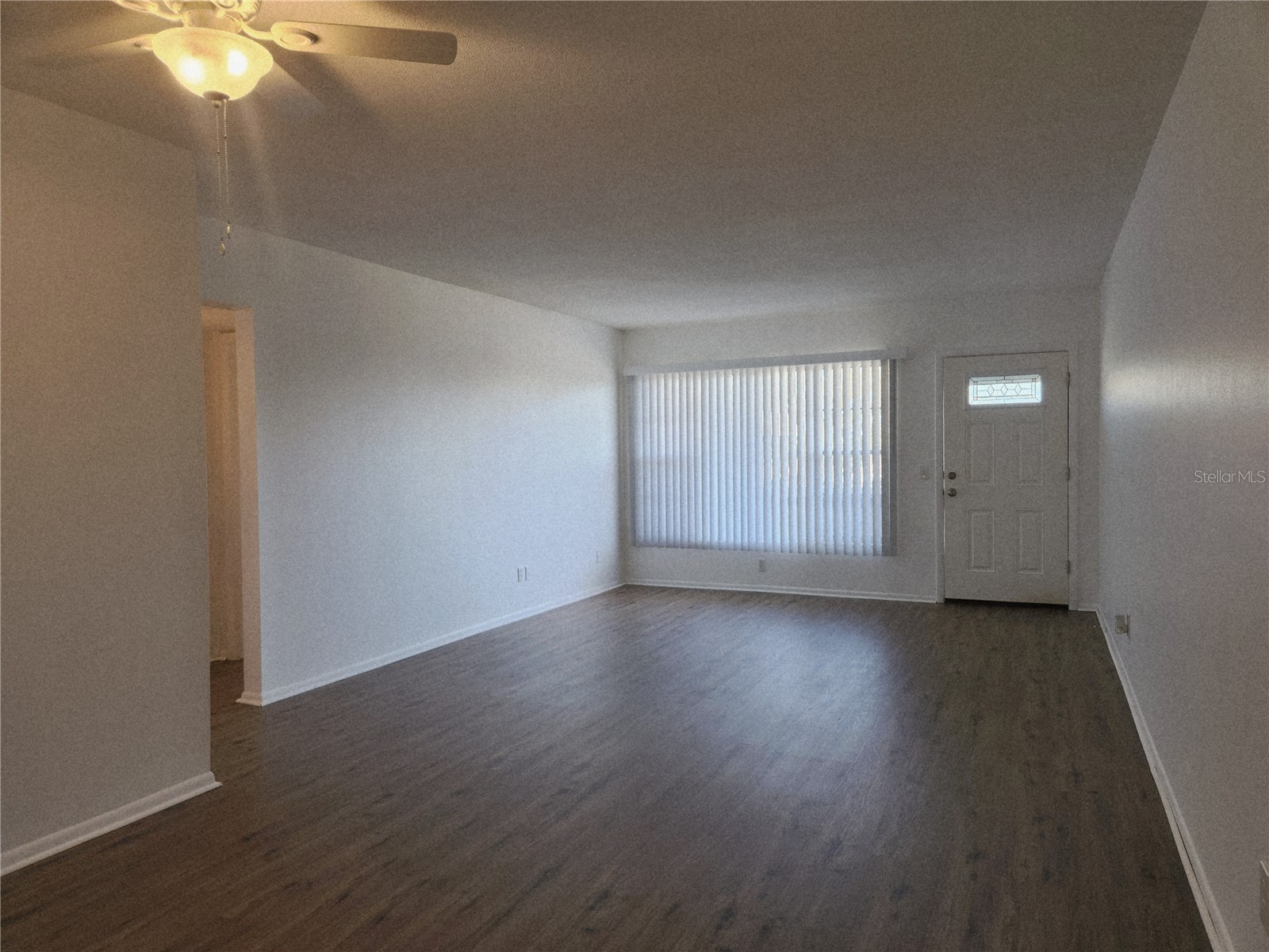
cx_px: 634
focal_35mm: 23
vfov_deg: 58.9
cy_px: 476
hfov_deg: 73.9
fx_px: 843
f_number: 1.8
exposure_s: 1/120
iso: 64
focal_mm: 5.4
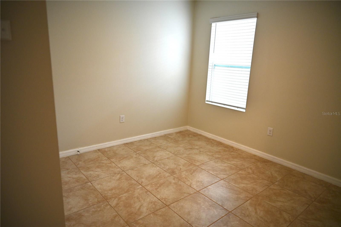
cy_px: 114
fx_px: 227
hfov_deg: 73.8
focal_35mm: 24
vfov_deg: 53.1
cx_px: 170
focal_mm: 24
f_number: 2.8
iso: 640
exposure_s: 1/125
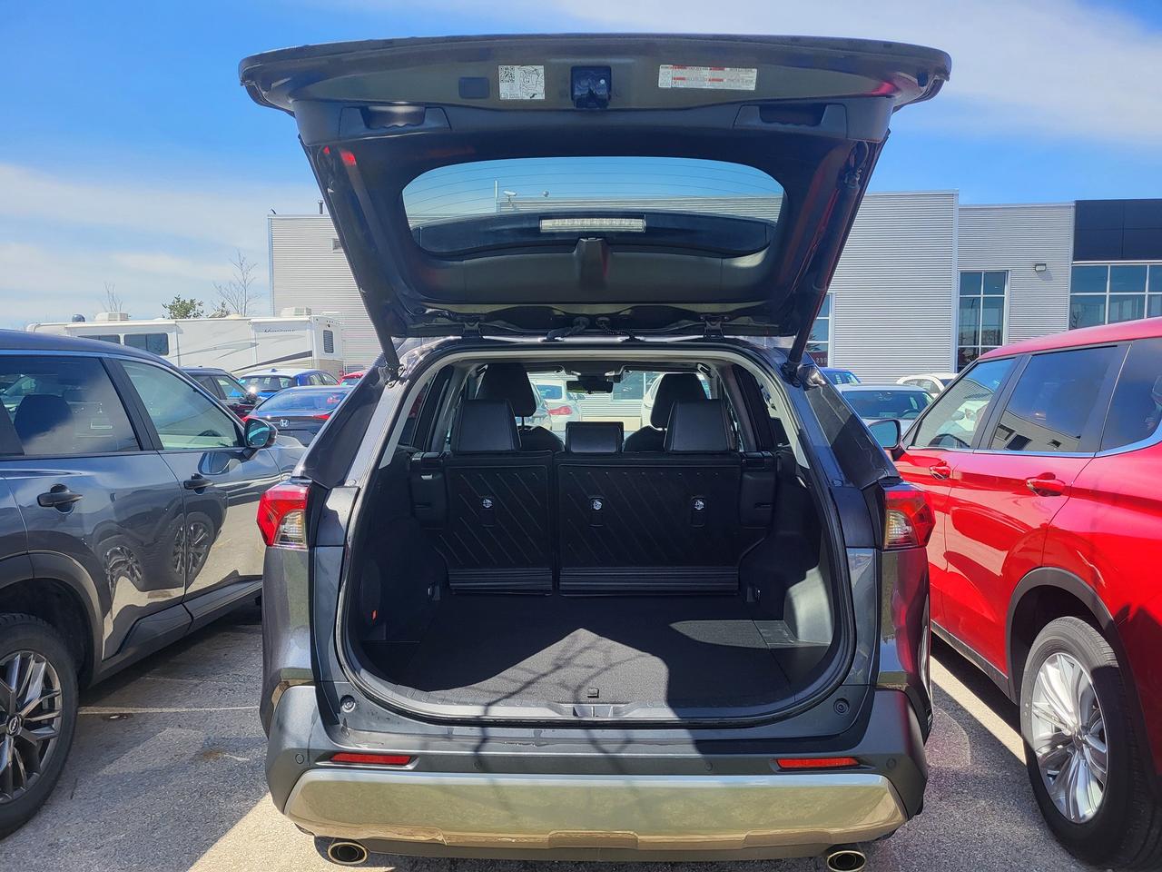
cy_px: 436
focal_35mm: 26
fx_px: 873
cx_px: 581
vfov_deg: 53.1
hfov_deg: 67.3
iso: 40
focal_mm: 5.4
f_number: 1.8
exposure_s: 1/907
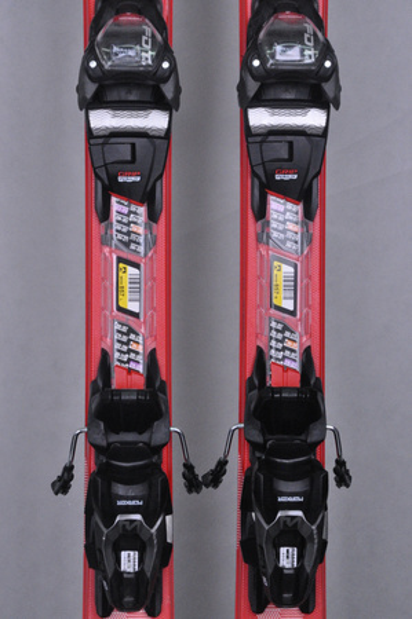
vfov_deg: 18.2
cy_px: 310
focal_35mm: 112
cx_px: 206
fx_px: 1936
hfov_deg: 12.2
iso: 3200
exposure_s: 1/125
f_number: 9.5
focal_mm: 75
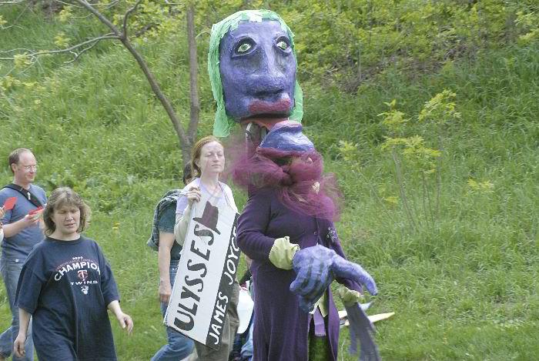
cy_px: 180
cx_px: 270
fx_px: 1799
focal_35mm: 120
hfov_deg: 17.0
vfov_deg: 11.5
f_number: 5
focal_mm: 80
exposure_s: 1/100
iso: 400
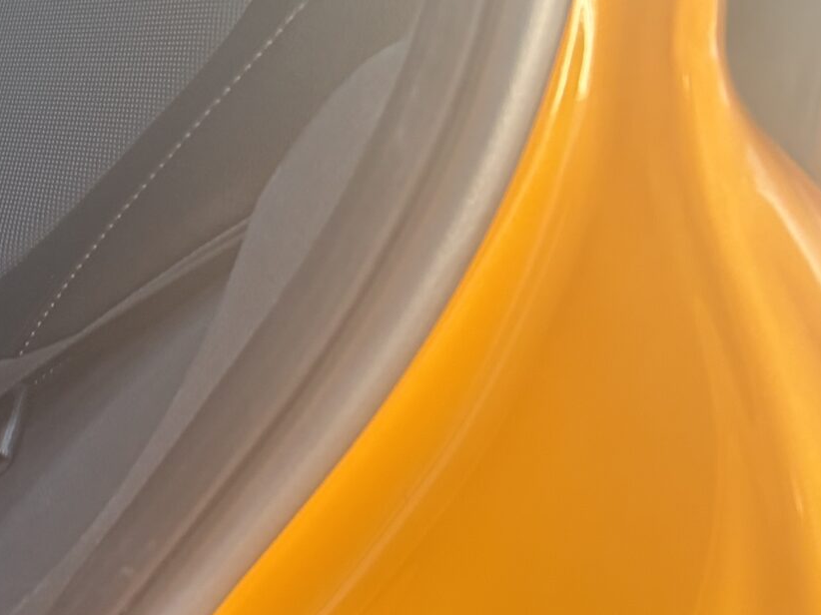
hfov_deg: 21.1
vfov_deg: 17.2
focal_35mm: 81
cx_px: -347
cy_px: -160
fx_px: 1921
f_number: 1.6
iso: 125
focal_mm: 5.96
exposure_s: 1/75
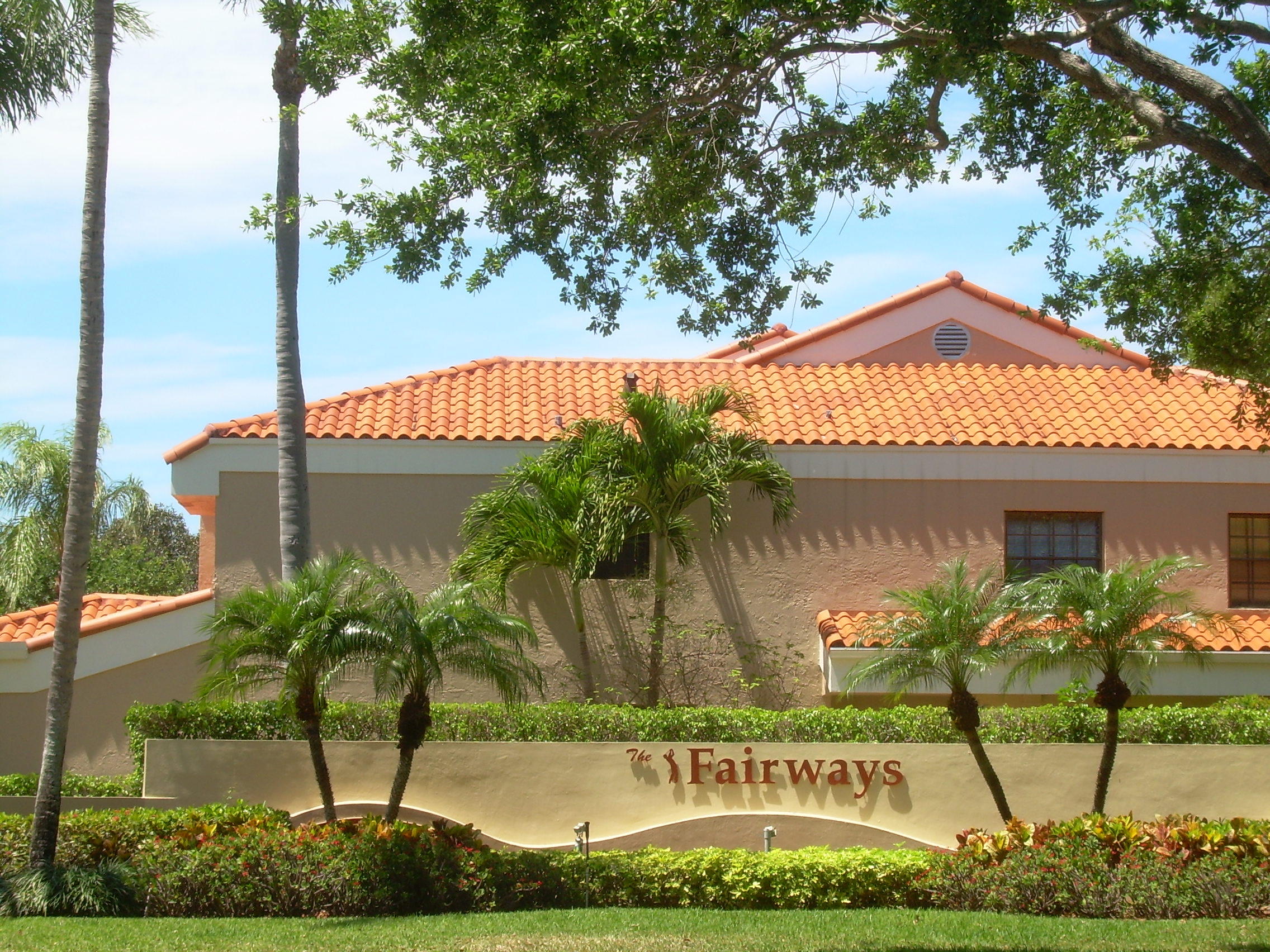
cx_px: 635
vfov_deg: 16.4
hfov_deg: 21.8
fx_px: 3302
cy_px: 476
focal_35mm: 90
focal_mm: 15.3
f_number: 7
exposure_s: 1/115
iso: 50
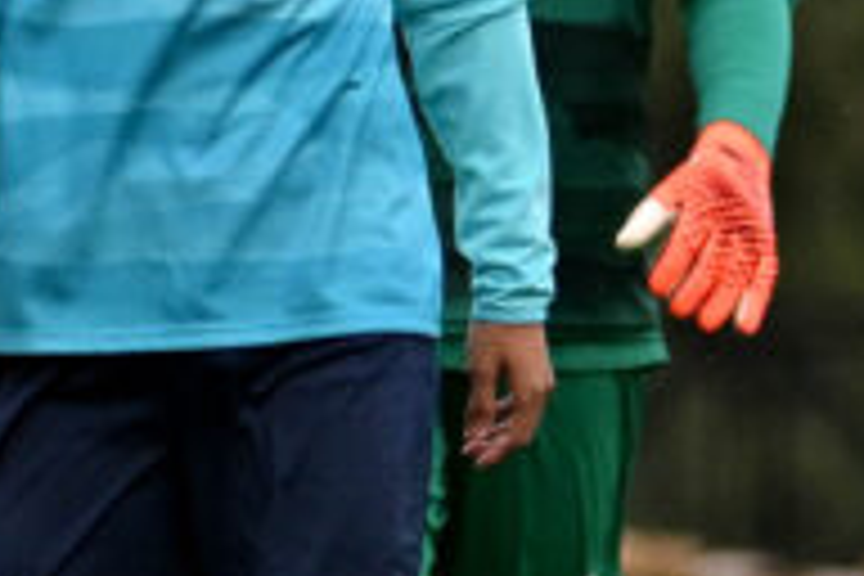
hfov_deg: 1.1
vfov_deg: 0.7
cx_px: 1894
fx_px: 46148
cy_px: 90
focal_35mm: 1923
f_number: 4
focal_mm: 240
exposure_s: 1/1600
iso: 1250
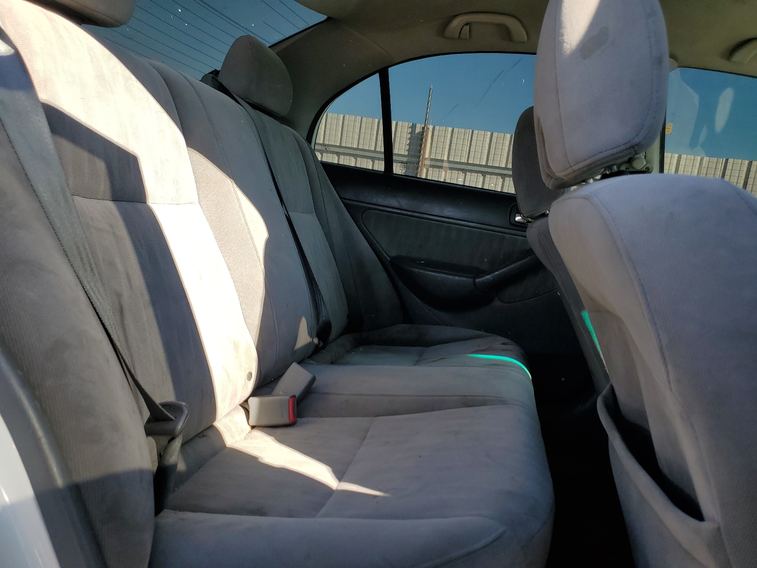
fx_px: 569
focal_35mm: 26
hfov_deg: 67.3
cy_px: 284
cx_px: 378
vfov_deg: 53.1
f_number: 1.5
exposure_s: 1/667
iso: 50
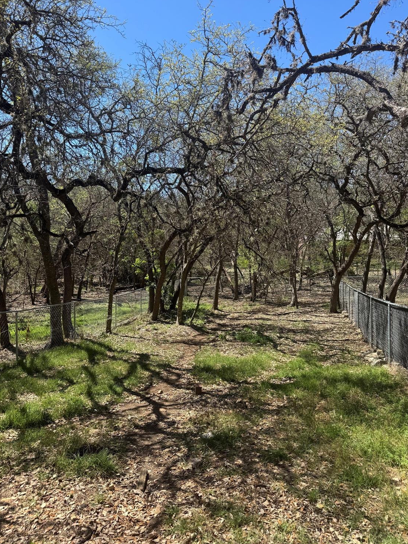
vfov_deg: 69.4
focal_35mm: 25
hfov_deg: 54.9
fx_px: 393
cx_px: 209
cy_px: 261
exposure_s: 1/1923
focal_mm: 6.76
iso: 80
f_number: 1.78
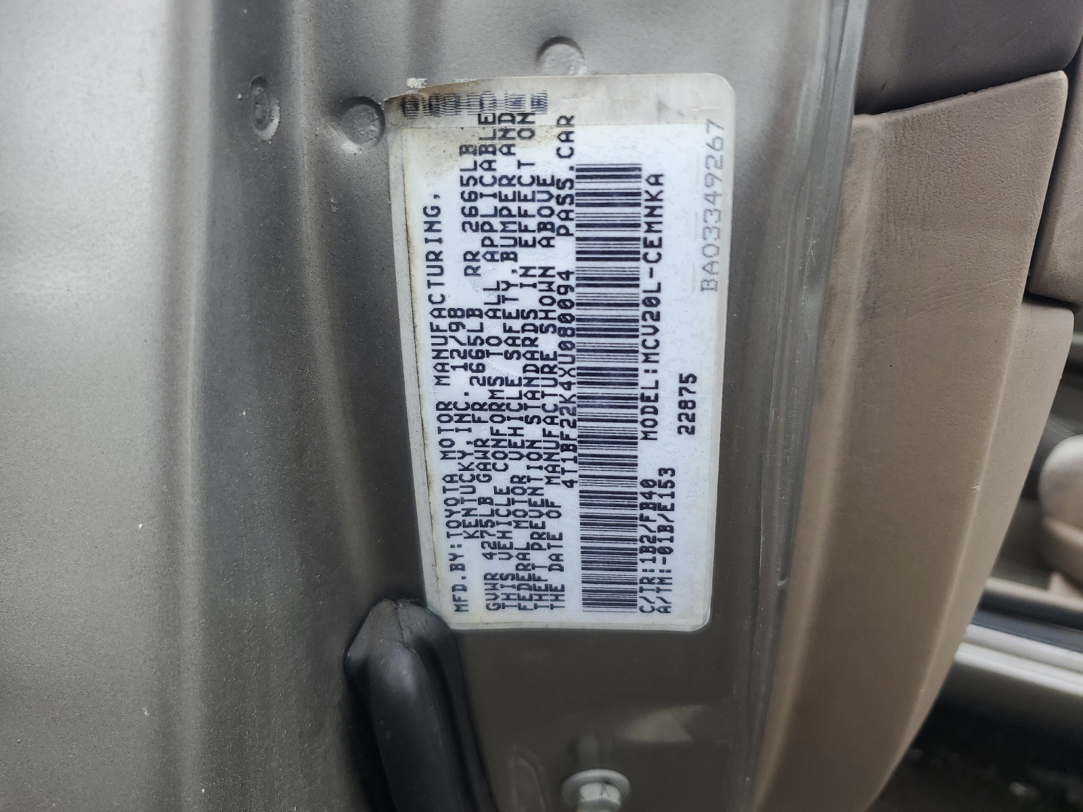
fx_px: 813
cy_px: 406
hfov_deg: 67.3
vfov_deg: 53.1
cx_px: 542
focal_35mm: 26
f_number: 1.5
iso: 50
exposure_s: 1/217
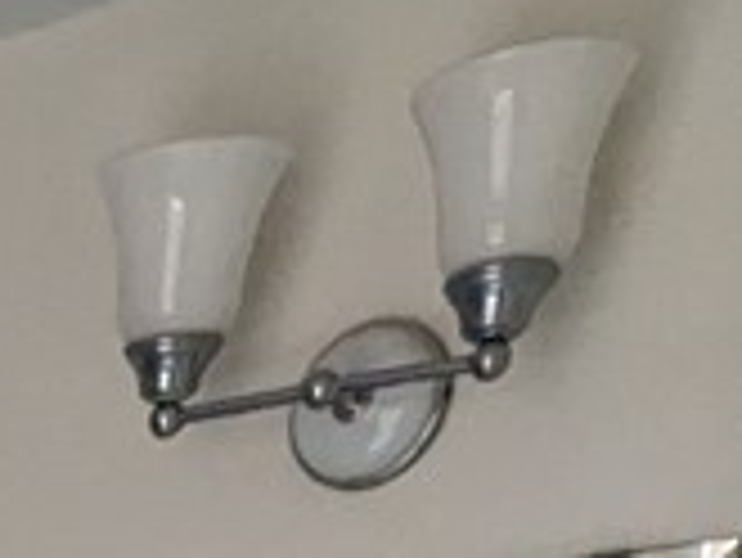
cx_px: -717
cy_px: 1638
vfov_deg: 10.7
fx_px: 2124
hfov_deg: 15.8
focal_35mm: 99
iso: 413
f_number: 2.2
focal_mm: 2.35
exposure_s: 1/33
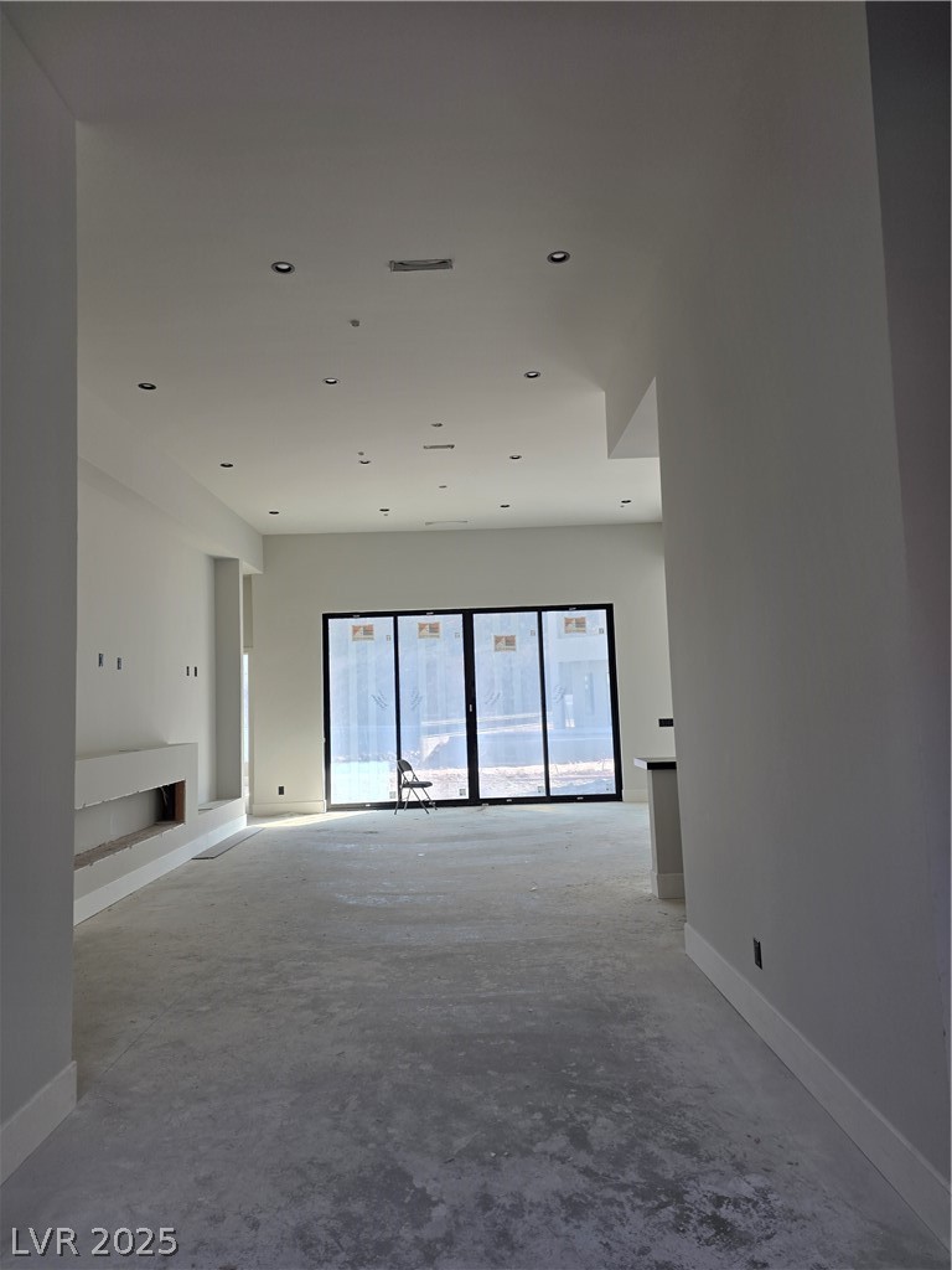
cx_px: 476
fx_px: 843
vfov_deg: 73.9
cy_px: 635
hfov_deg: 58.9
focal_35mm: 23
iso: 64
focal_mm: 6.25
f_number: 1.7
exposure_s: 1/180
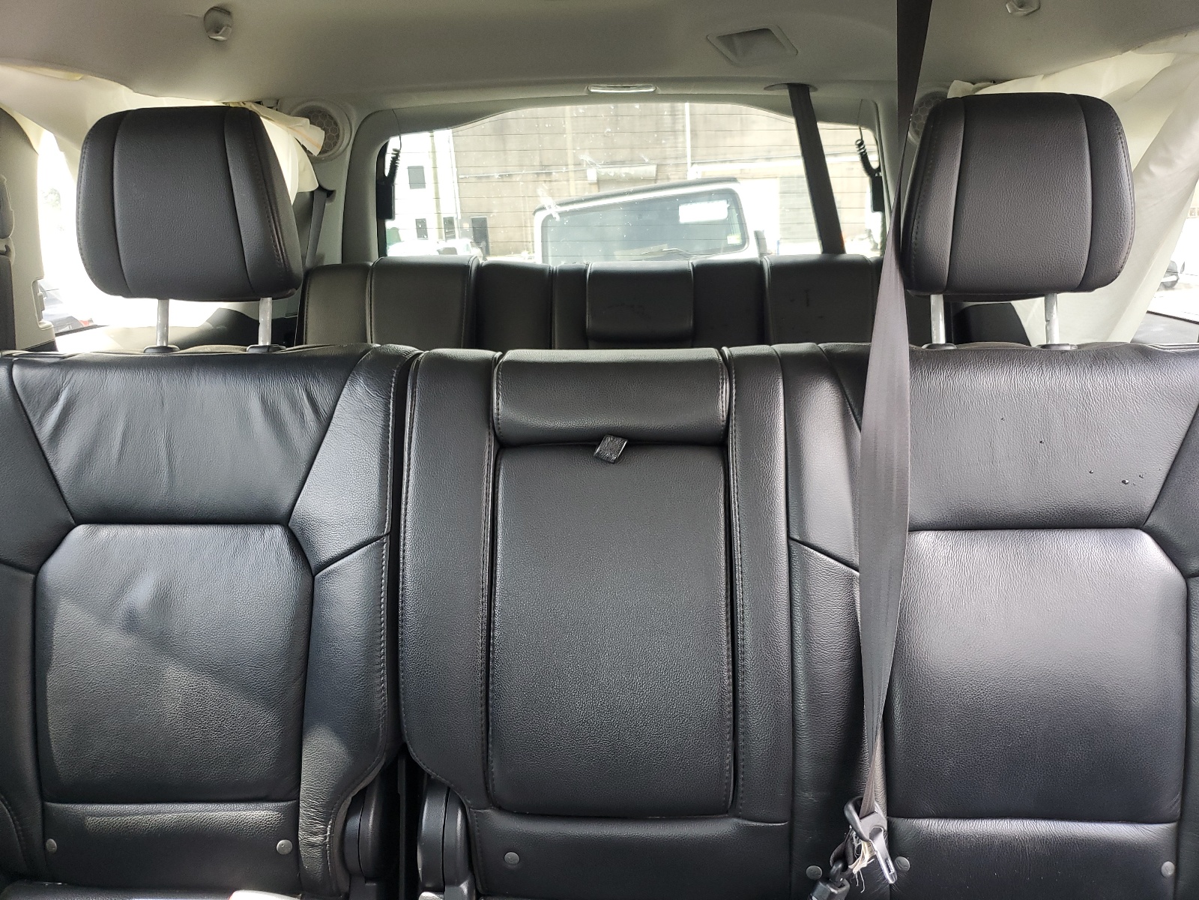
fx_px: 901
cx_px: 600
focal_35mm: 26
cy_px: 450
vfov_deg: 53.1
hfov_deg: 67.3
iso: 83
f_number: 1.5
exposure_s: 1/120
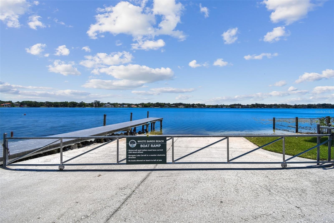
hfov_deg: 100.4
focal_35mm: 15
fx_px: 139
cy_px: 112
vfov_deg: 77.3
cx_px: 167
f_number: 7.1
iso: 100
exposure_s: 1/800
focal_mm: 10
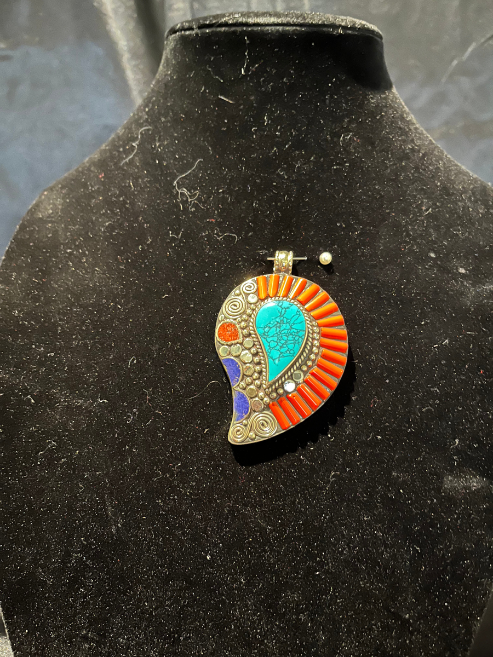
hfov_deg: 53.1
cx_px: 246
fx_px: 494
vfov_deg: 67.3
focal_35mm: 26
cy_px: 328
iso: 500
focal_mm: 5.1
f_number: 1.6
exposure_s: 1/5
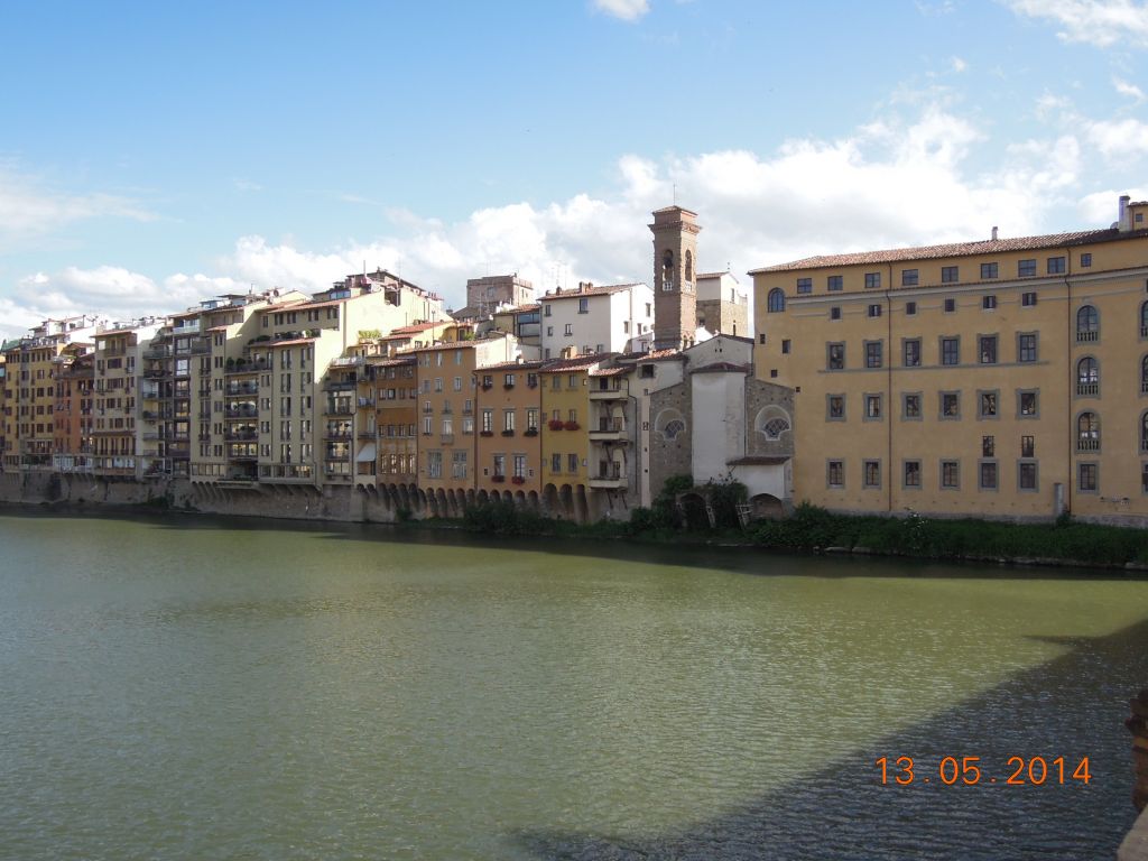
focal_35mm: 35
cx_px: 574
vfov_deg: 40.7
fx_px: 1161
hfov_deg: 52.6
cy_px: 430
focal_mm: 6.3
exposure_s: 1/1250
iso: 160
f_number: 3.2
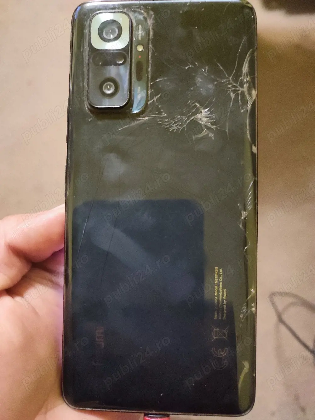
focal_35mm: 25
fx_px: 303
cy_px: 210
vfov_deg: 69.4
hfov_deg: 54.9
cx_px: 158
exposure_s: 1/14
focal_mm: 6.04
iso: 3060
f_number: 1.9
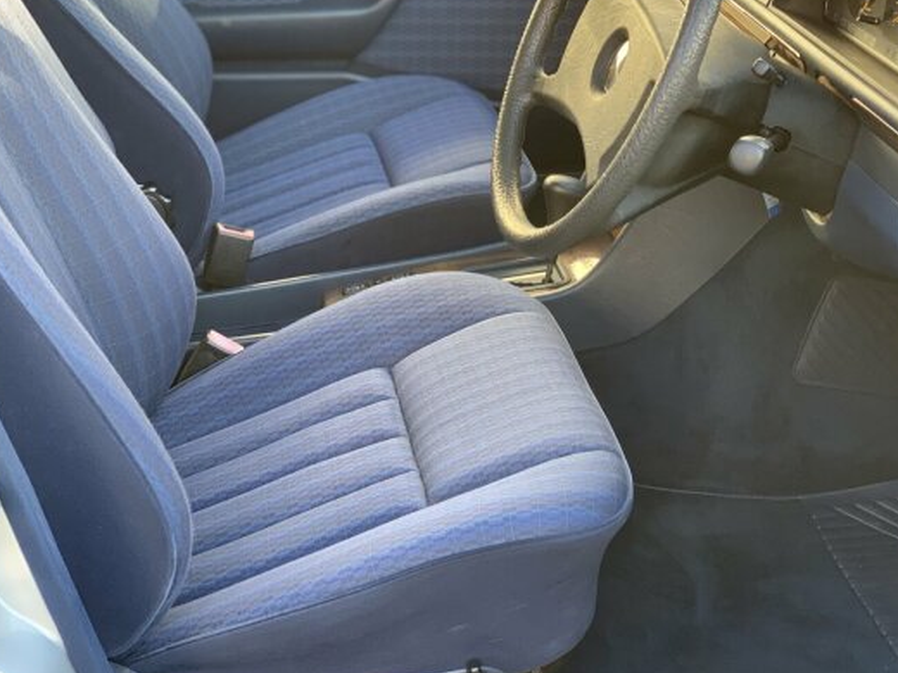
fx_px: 1660
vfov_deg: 22.9
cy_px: 305
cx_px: 530
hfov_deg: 30.2
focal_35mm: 64
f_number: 2.4
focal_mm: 6
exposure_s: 1/99
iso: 125
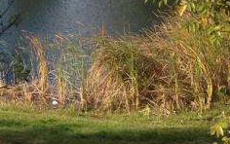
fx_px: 891
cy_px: -32
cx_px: -120
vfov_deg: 9.1
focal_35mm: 142
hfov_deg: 13.8
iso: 50
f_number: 2.4
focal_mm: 4.13
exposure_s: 1/547
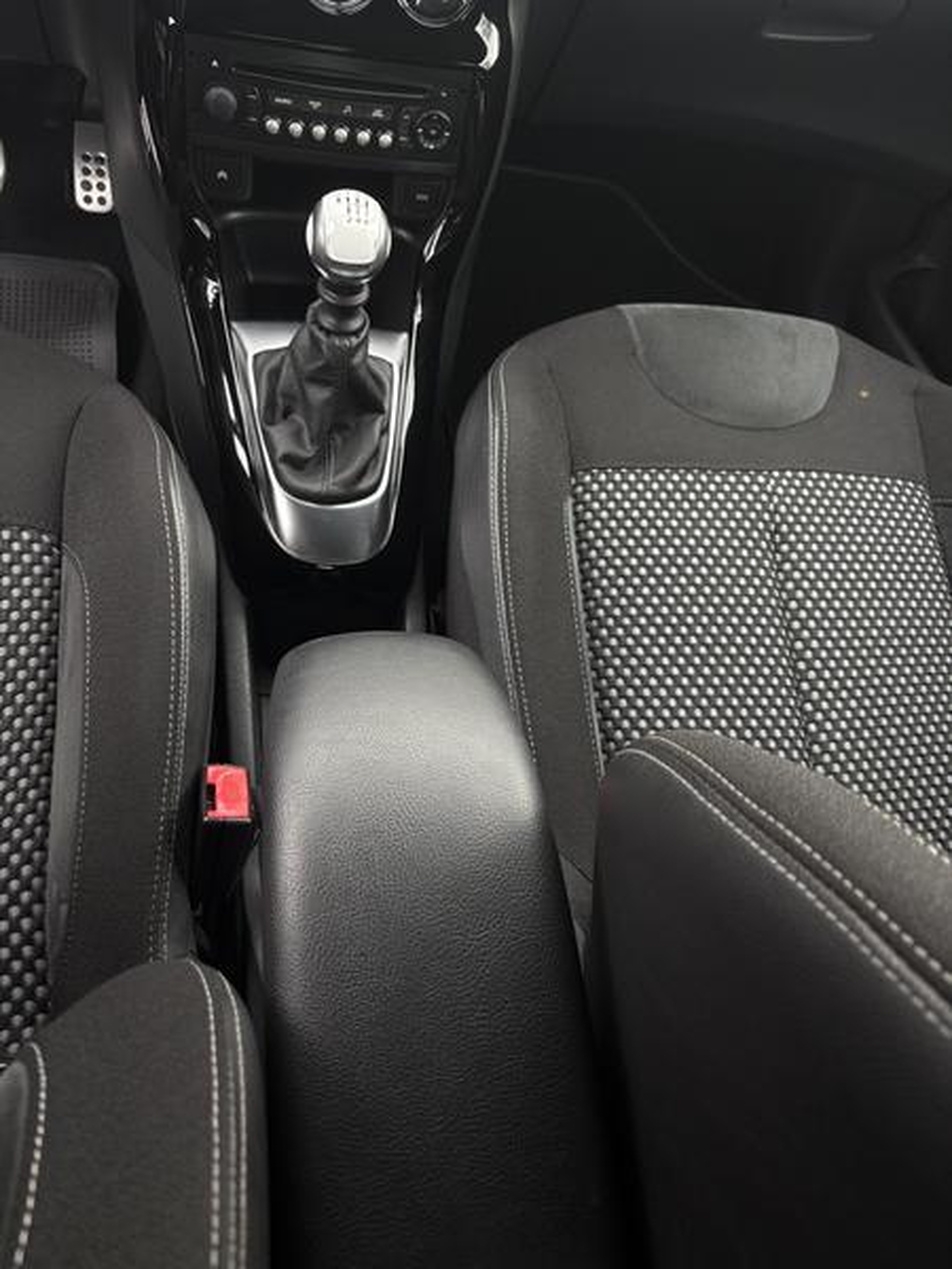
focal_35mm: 26
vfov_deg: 67.3
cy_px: 634
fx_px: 953
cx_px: 476
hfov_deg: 53.1
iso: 80
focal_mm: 5.96
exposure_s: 1/121
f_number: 1.6
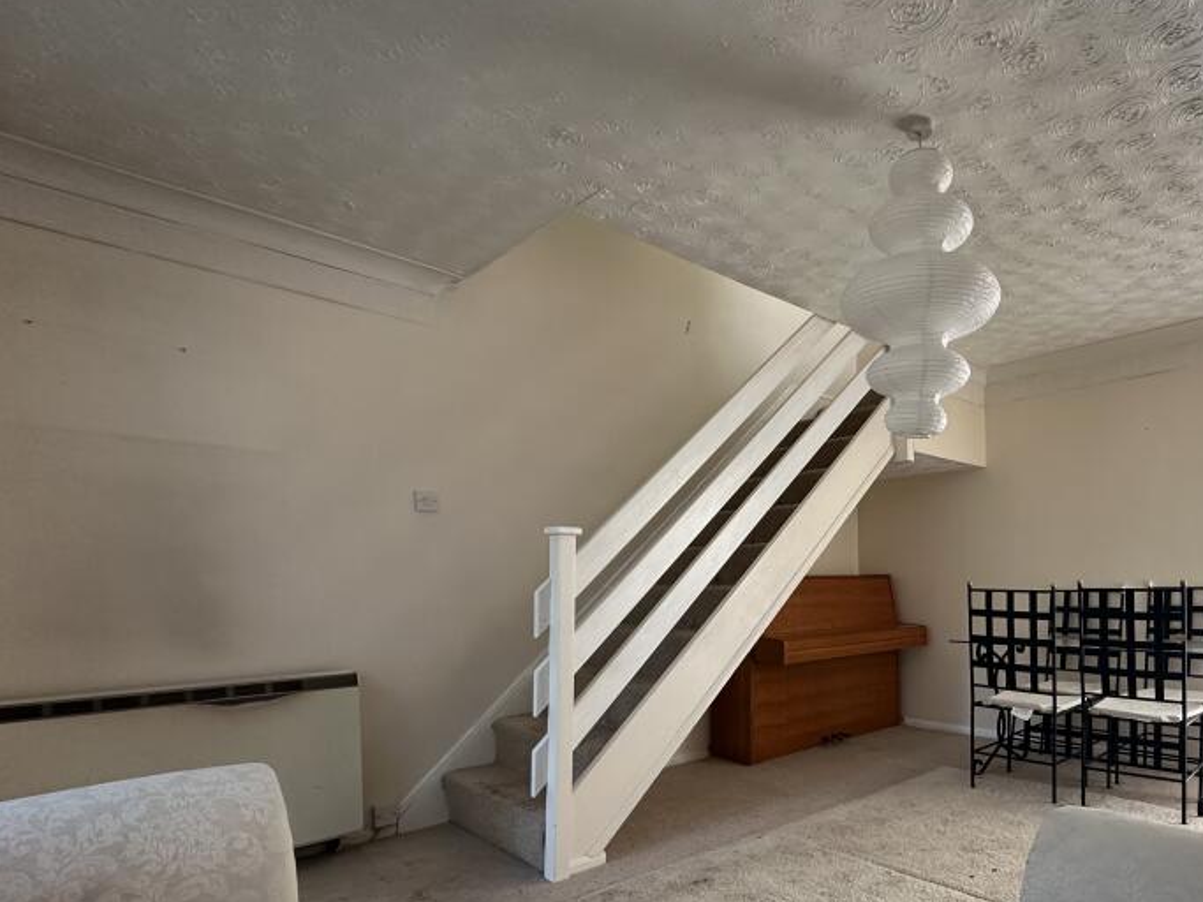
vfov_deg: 61.9
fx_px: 730
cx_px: 775
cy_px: 599
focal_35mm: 21
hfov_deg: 77.1
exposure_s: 1/75
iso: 320
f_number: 2.2
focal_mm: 2.22
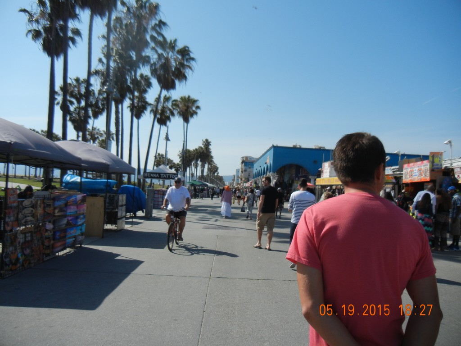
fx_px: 400
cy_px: 173
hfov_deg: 60.0
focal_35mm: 30
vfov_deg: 46.8
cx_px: 230
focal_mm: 5.4
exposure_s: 1/585
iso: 160
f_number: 7
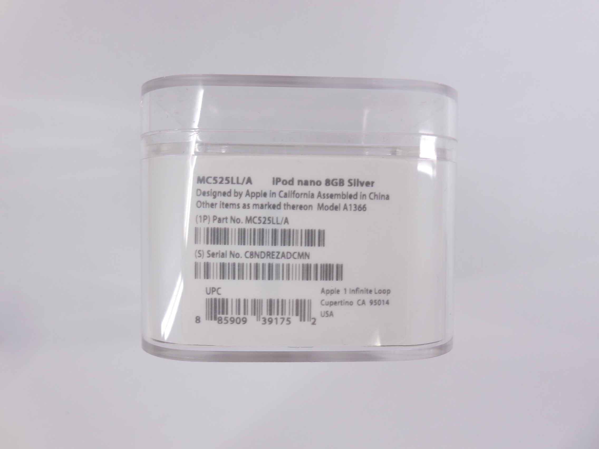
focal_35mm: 26
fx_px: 450
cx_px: 300
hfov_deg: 67.3
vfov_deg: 53.1
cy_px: 224
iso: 125
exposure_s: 1/30
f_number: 3.5
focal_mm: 4.6
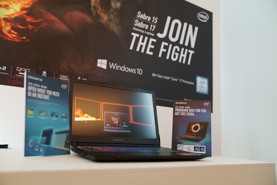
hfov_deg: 61.9
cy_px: 92
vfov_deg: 43.6
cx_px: 138
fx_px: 231
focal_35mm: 30
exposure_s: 1/125
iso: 500
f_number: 2.8
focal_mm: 30
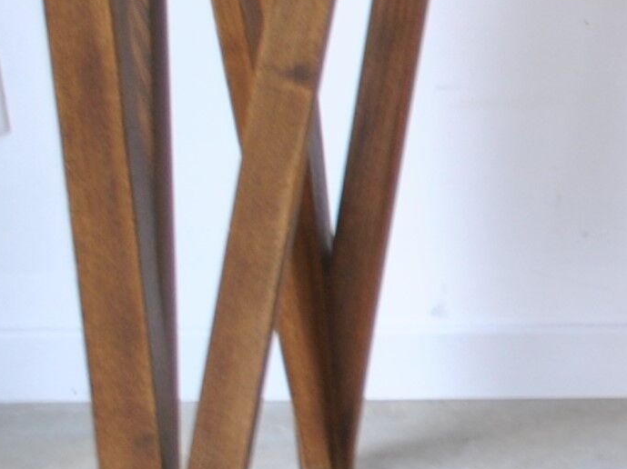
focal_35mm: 190
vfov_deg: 7.8
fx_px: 3440
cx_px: 1269
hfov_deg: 9.7
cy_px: 182
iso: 200
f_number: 4
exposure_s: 1/20
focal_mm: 24
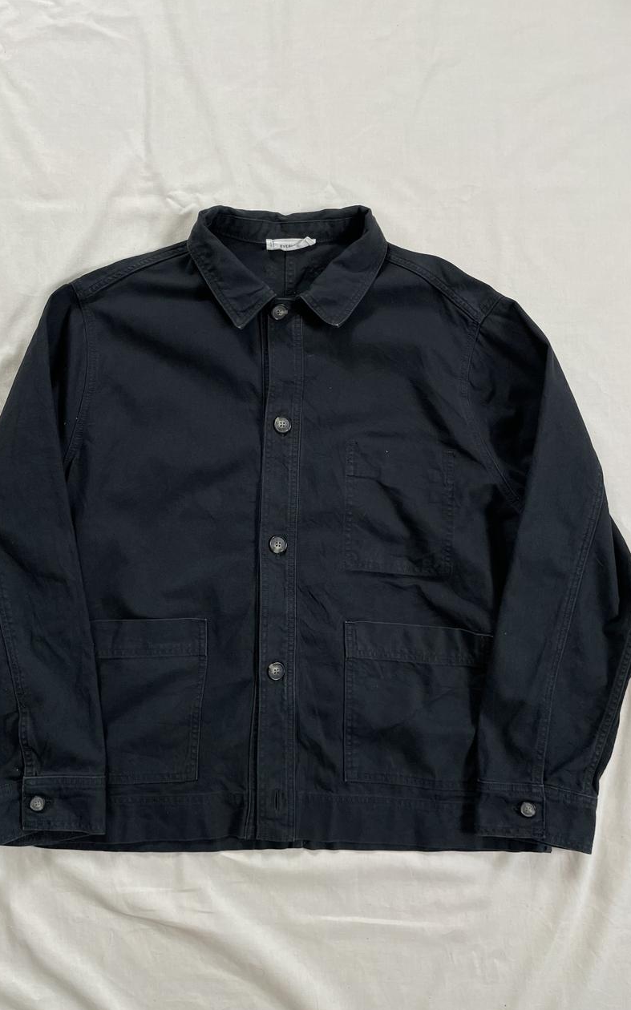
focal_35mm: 28
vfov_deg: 66.5
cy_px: 508
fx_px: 771
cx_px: 275
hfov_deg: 44.4
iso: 80
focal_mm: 4.2
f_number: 1.6
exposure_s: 1/121
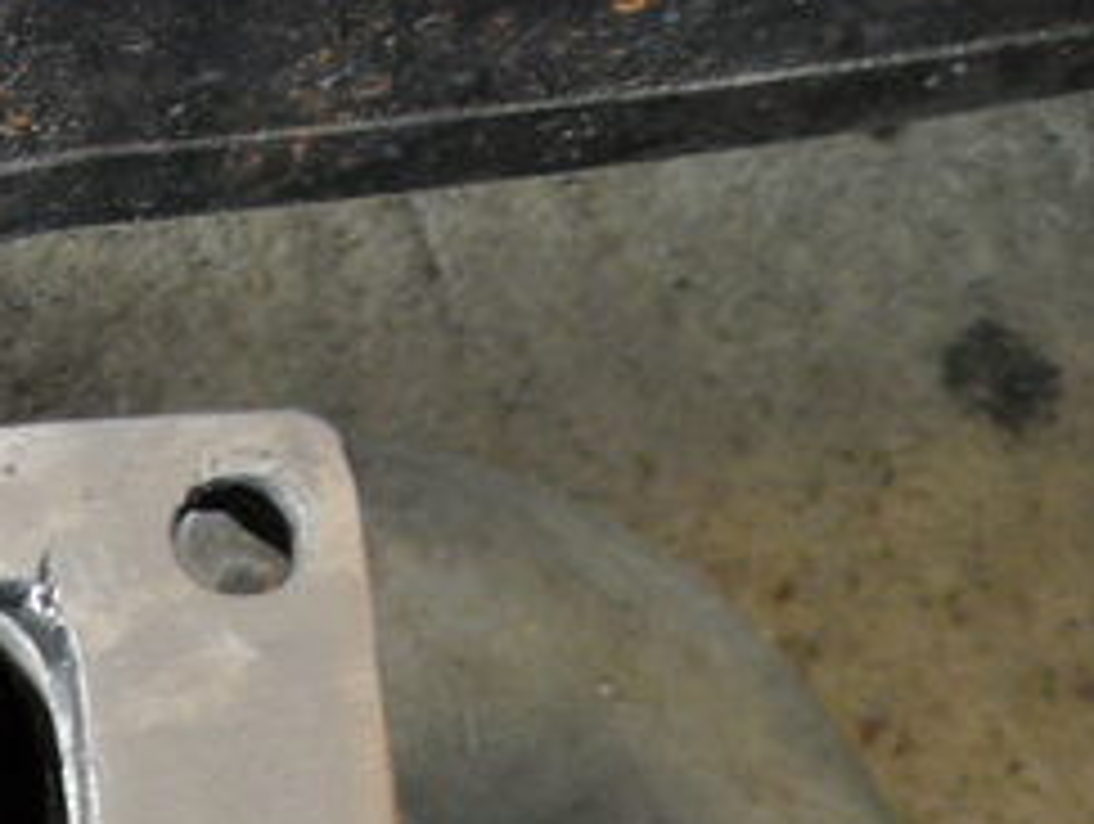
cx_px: -257
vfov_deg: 15.4
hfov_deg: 19.8
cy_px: 1063
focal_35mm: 92
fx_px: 2912
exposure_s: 1/22
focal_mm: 5.7
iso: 400
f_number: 2.8
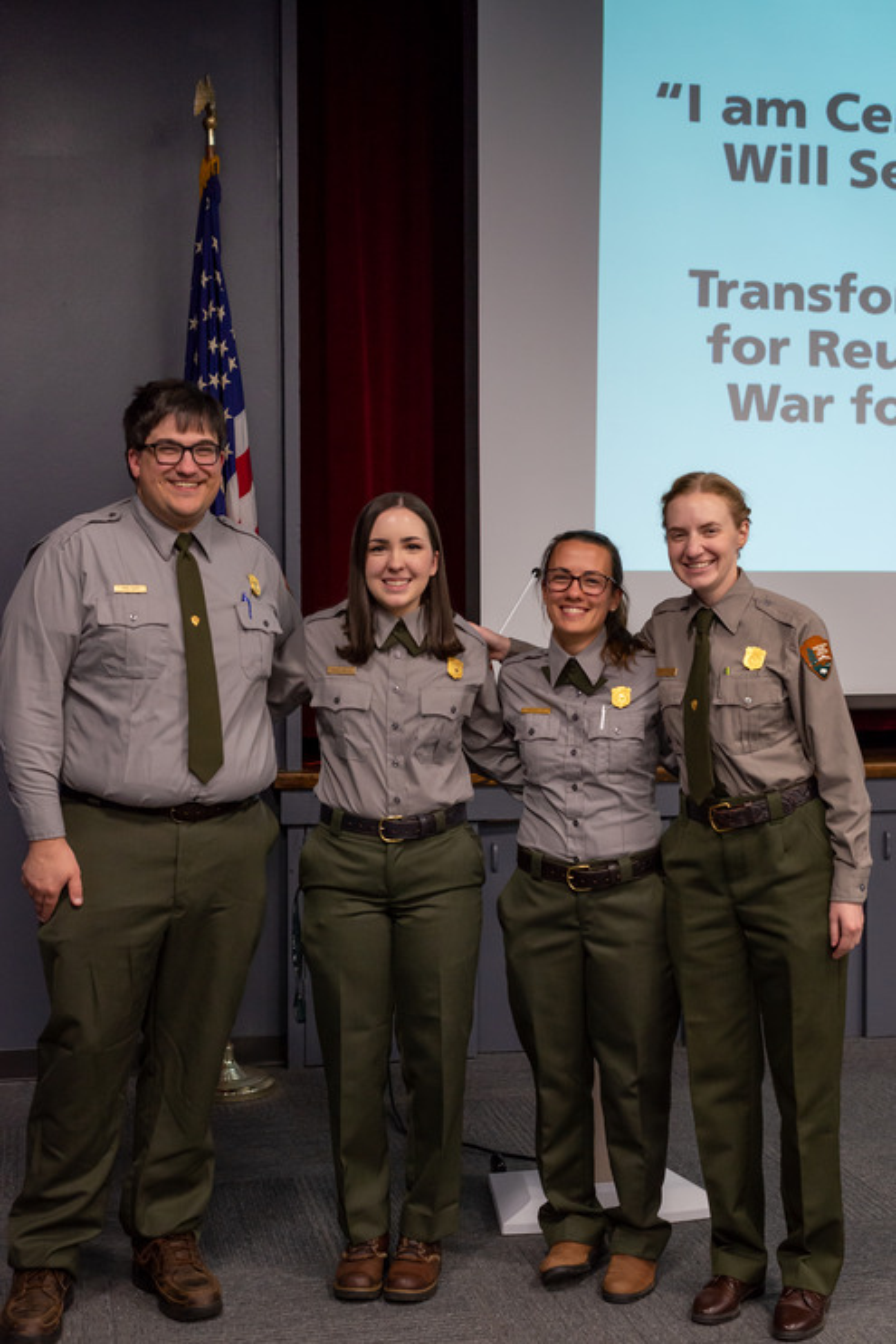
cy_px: 672
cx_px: 448
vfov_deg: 39.6
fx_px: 1866
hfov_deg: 27.0
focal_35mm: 50
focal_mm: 50
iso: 2000
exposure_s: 1/125
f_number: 4.5
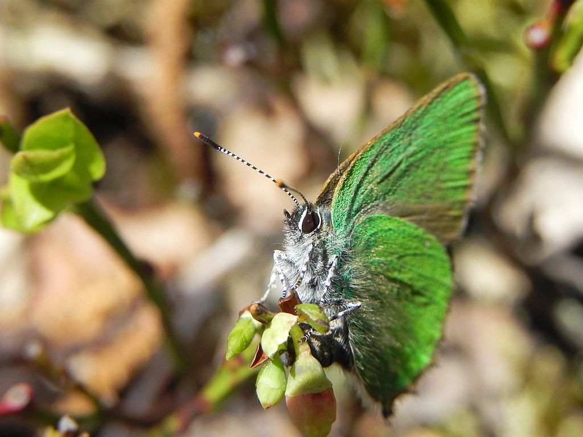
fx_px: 1768
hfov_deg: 18.7
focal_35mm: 105
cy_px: 218
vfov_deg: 14.1
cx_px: 292
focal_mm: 18.8
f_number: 5
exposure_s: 1/546
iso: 160
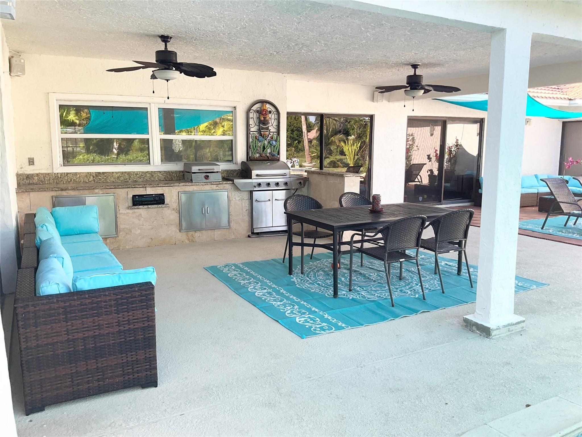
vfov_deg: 48.2
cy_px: 218
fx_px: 488
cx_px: 291
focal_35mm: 29
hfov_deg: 61.7
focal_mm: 3
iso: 16
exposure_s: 1/120
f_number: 1.8
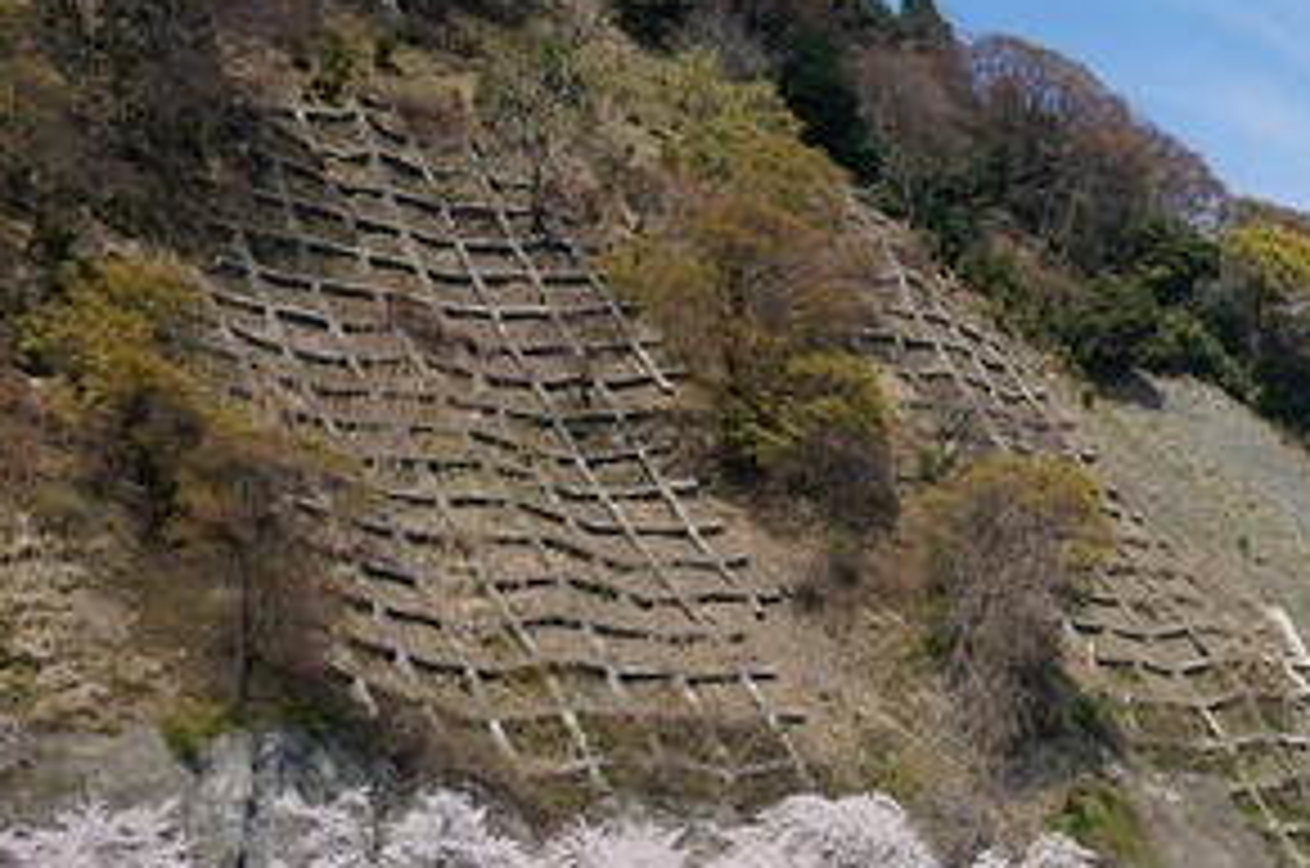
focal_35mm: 65
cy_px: 837
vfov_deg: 20.3
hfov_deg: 29.0
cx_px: 1315
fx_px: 2363
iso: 100
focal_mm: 21
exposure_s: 1/100
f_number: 13
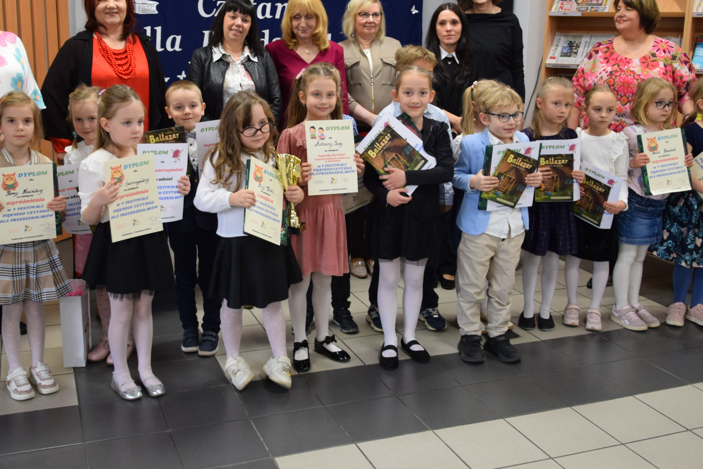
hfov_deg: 49.4
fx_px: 762
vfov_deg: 34.1
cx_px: 304
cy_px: 194
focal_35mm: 39
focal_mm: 18
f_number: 4
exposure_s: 1/60
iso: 800
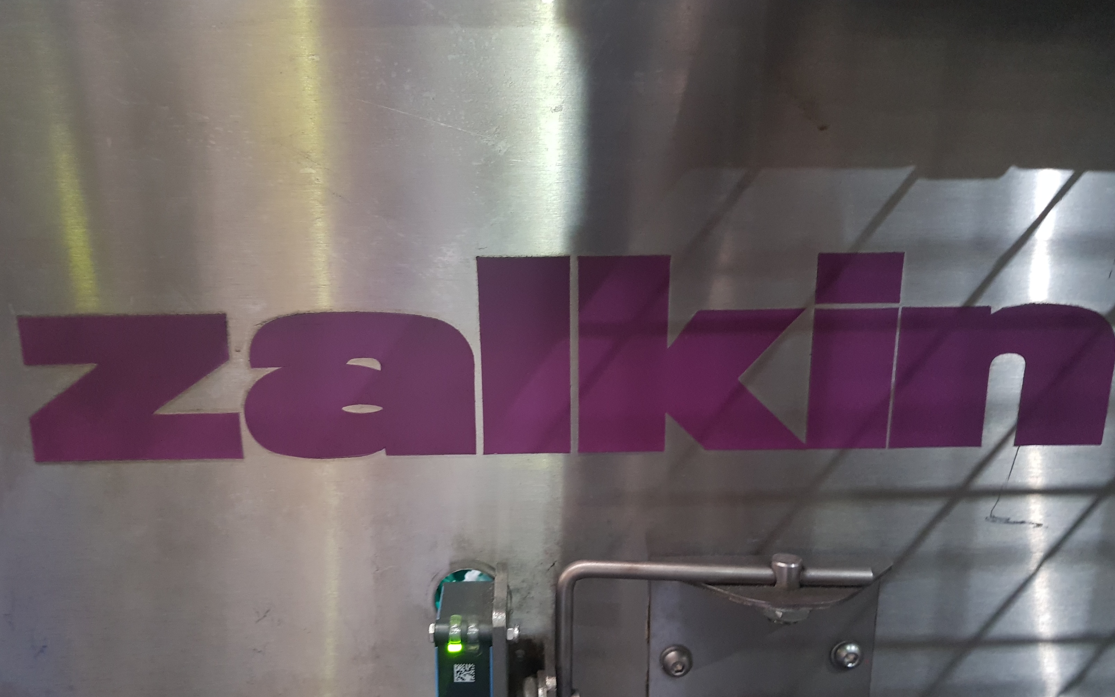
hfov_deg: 66.5
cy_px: 412
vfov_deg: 44.3
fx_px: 851
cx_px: 561
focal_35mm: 28
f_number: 1.7
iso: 250
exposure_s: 1/10
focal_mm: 4.3
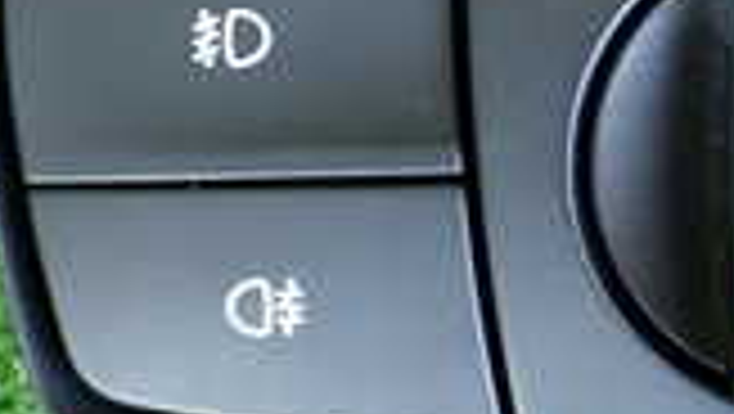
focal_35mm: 128
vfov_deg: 9.5
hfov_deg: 16.3
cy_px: 266
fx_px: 2493
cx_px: 779
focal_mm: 5.79
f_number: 2.4
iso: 200
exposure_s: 1/30
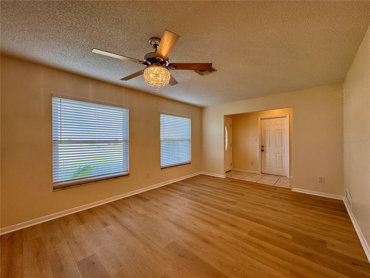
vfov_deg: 85.7
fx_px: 150
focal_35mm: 14
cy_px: 139
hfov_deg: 102.1
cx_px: 185
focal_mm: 2.22
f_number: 2.2
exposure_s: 1/120
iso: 160
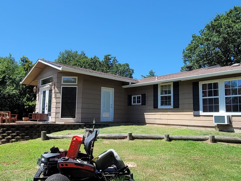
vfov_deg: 53.0
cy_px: 95
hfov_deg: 67.3
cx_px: 124
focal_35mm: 26
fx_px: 181
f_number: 2.2
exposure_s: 1/1262
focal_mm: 2.2
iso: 64
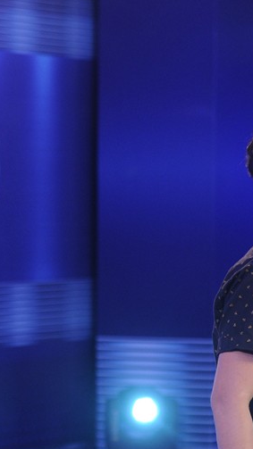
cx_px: 295
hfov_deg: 4.6
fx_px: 3136
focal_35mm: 263
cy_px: 423
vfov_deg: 8.2
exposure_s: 1/40
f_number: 2.8
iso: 400
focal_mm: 70
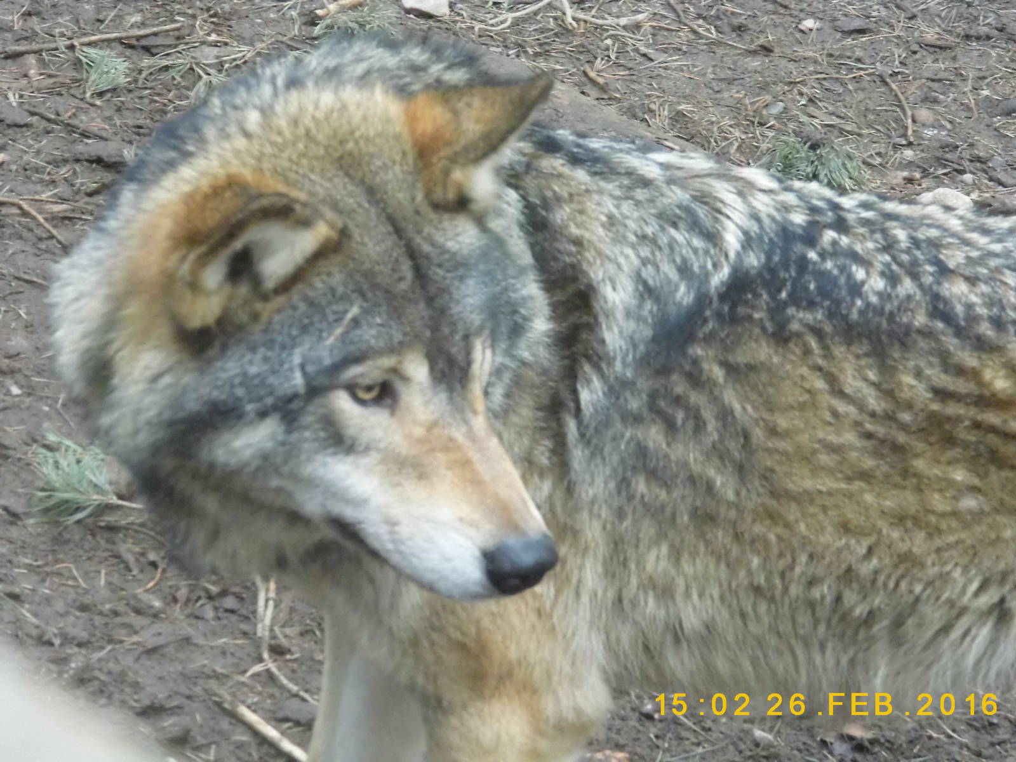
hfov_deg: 11.0
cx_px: 508
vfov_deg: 8.3
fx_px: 5254
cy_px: 381
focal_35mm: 179
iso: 800
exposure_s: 1/100
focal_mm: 32.1
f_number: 5.1
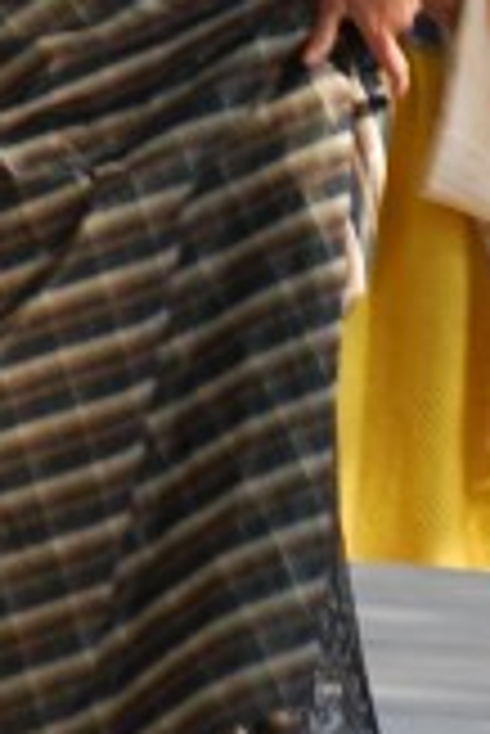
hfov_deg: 1.7
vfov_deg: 2.6
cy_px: 315
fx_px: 16174
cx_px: 83
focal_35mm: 794
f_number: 5
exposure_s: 1/125
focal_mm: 135
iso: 100
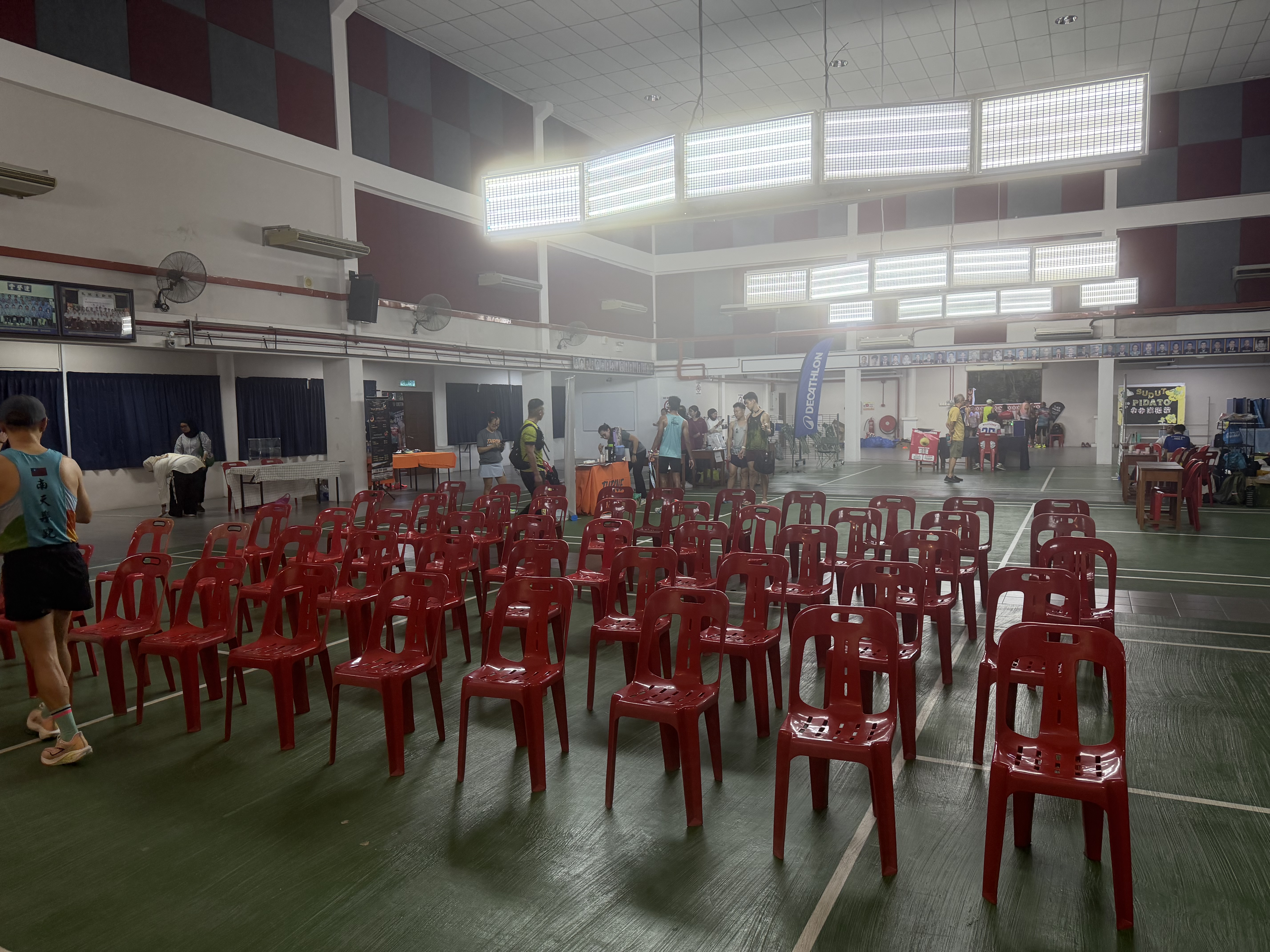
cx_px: 635
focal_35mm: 24
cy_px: 476
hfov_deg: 71.6
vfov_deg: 56.8
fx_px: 881
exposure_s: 1/100
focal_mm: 6.76
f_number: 1.78
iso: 200
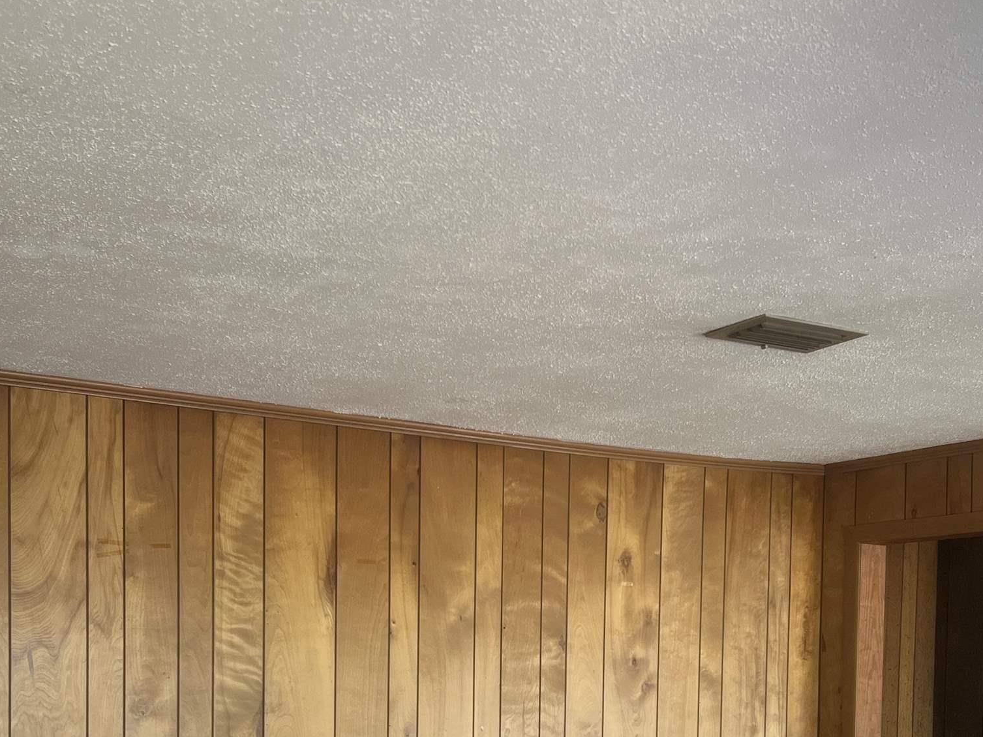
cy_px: 732
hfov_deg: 36.2
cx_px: 489
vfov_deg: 26.1
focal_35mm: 53
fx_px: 1505
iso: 100
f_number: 1.5
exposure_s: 1/121
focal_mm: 5.7
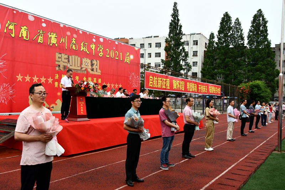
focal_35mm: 36
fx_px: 285
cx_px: 142
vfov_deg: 36.9
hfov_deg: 53.1
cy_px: 95
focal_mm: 24
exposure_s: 1/250
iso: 280
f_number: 5.6
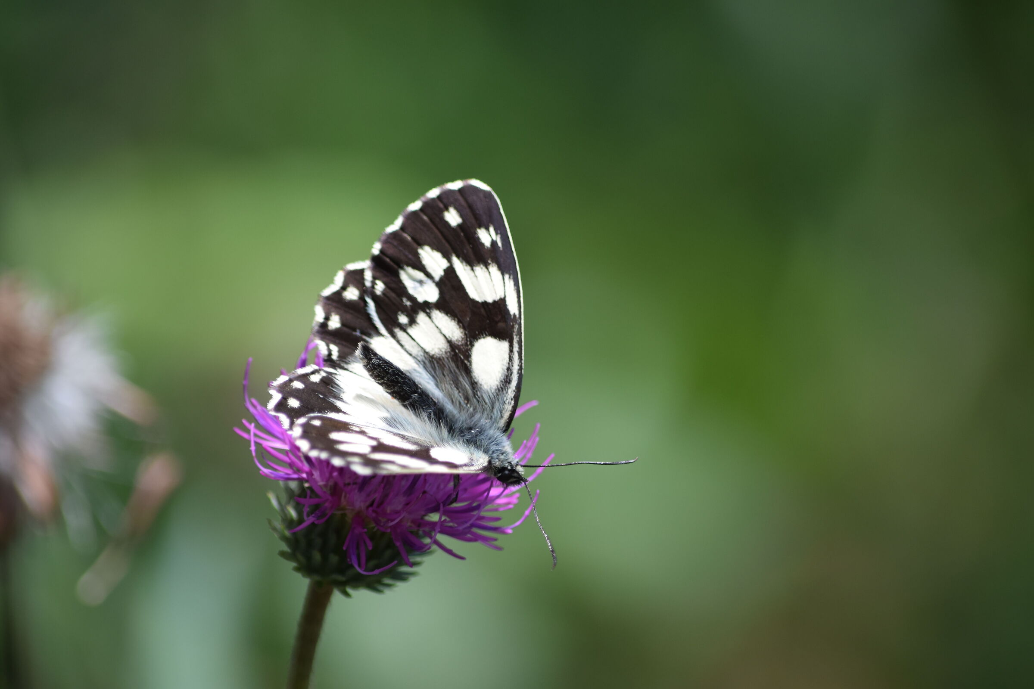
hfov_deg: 4.6
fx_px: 12924
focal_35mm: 450
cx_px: 517
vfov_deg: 3.1
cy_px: 344
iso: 280
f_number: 5.6
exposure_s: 1/500
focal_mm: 300
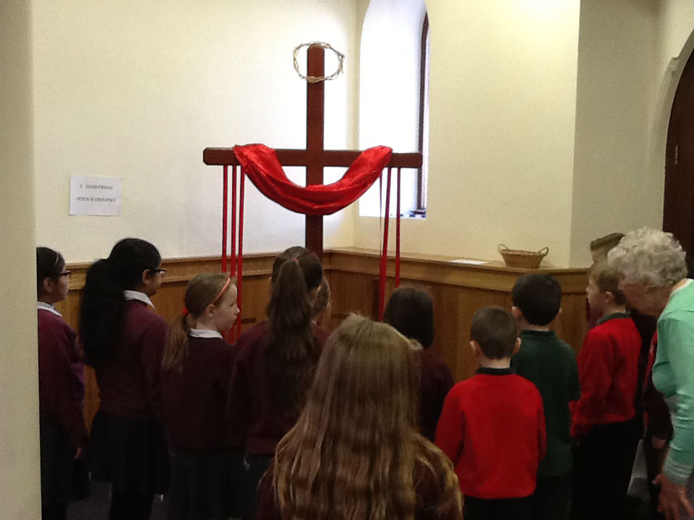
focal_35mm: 44
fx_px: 882
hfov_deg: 42.9
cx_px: 347
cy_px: 260
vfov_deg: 32.9
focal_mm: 2.03
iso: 125
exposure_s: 1/30
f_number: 2.4
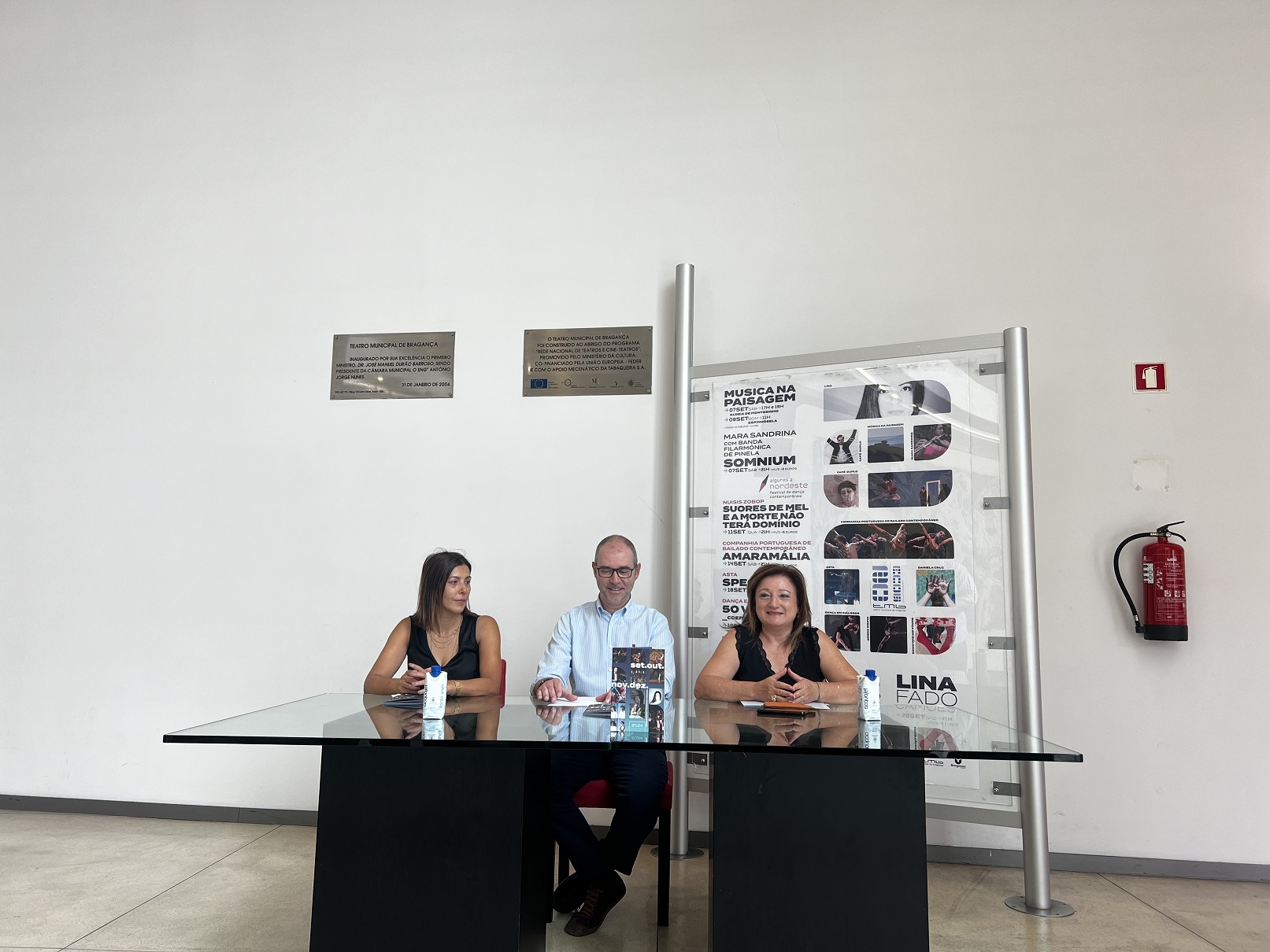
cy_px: 476
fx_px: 954
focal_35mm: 26
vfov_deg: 53.1
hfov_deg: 67.3
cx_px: 635
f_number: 1.5
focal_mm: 5.7
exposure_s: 1/107
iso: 32
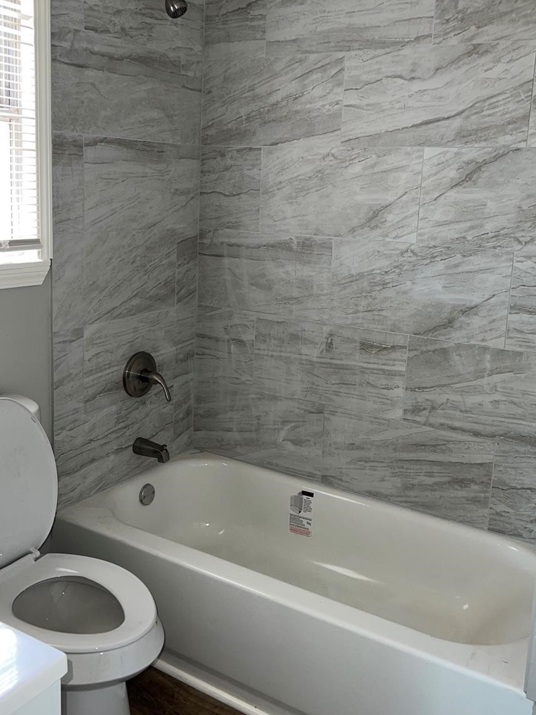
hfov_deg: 40.7
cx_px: 260
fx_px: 722
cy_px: 315
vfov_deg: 52.5
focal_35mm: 35
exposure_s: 1/20
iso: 64
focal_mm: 5.7
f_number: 1.5
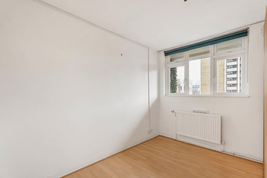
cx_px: 134
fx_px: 119
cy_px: 89
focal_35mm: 16
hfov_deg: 96.8
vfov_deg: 73.7
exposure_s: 1/6
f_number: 7.1
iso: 640
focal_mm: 16
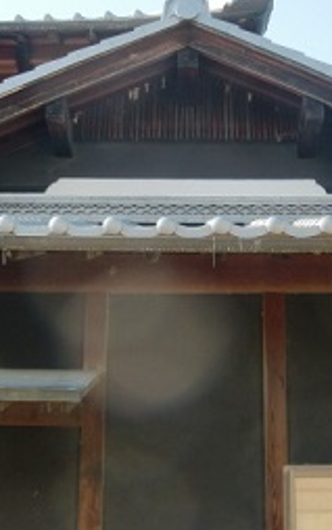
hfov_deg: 18.4
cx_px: 194
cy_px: 192
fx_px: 1027
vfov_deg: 28.8
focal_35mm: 71
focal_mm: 6.66
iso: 64
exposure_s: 1/160
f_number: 3.9
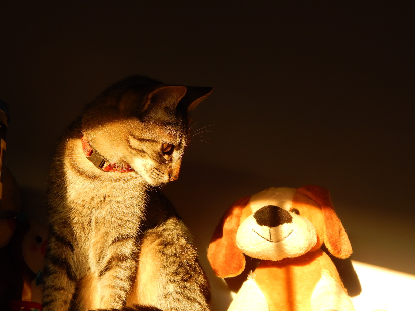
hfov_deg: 31.7
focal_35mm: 61
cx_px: 208
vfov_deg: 24.0
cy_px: 156
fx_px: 731
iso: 125
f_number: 4
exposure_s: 1/80
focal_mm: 10.9
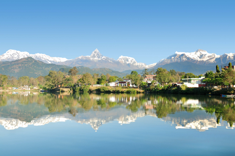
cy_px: 78
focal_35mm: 33
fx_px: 215
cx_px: 118
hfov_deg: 57.3
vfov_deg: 39.9
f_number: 11
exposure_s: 1/10
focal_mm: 22
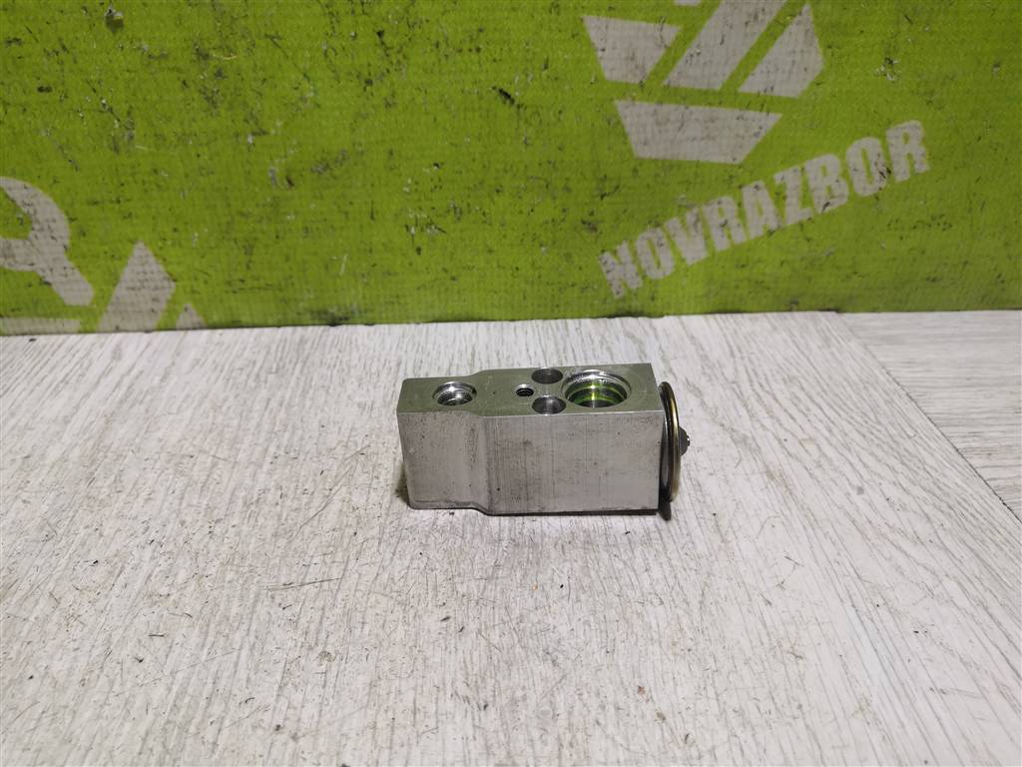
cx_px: 511
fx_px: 797
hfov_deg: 65.3
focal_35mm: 27
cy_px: 384
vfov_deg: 51.4
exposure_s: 1/100
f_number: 1.8
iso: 100
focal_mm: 3.95
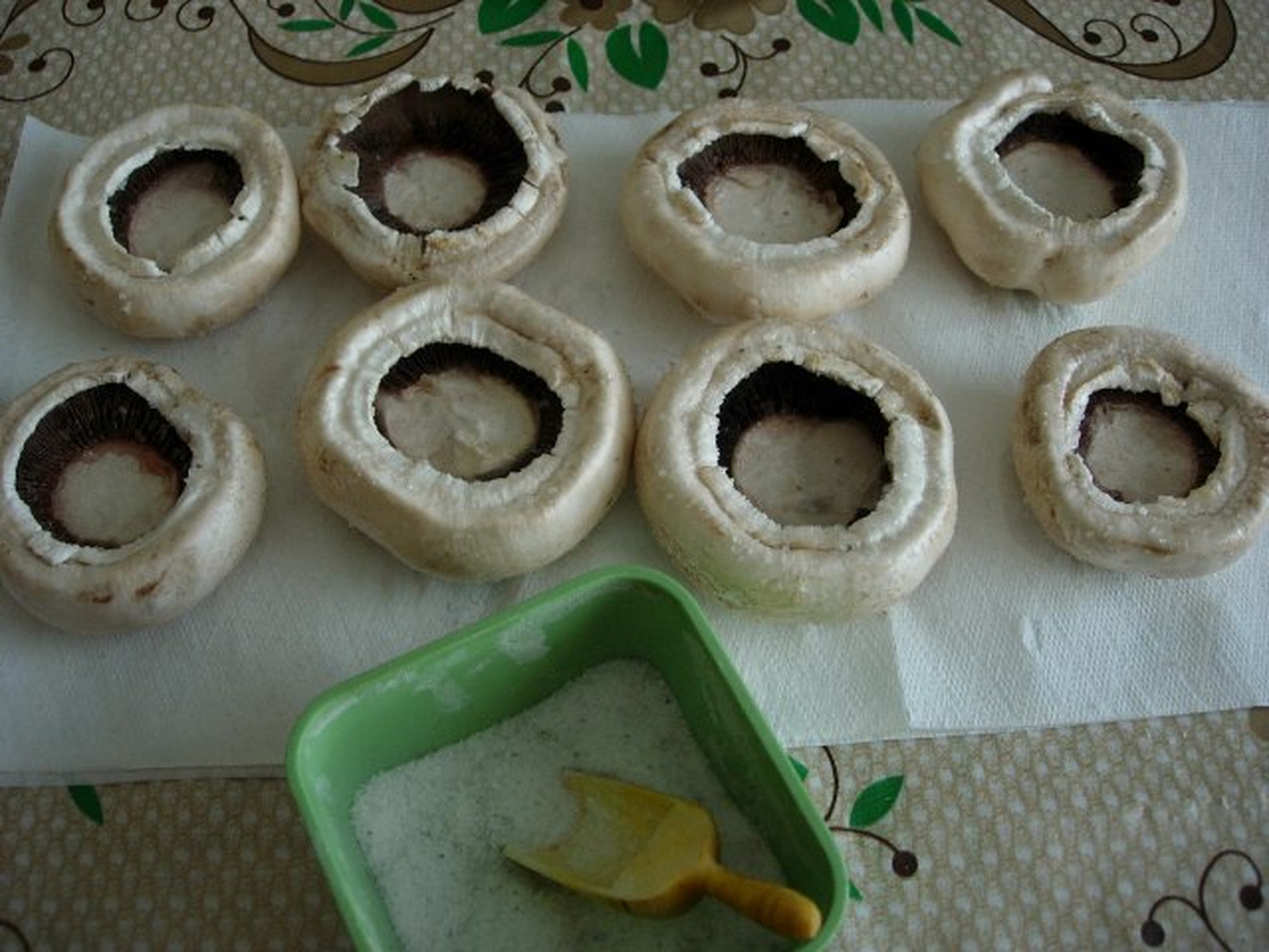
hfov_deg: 49.0
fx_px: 1393
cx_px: 634
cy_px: 476
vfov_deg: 37.7
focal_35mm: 38
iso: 115
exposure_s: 1/32
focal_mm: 7.8
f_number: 2.8
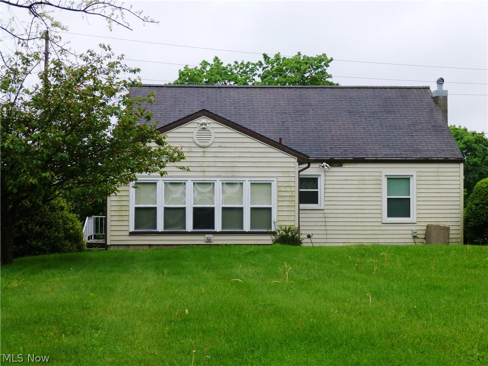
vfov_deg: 24.4
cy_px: 183
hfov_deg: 32.2
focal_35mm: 60
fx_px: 846
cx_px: 244
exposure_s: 1/60
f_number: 4.3
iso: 200
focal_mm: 10.7
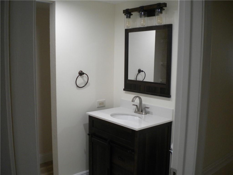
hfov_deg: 52.6
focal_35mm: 35
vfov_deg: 40.7
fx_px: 236
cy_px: 88
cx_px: 116
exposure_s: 1/50.8
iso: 293
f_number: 3.1
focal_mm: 6.3
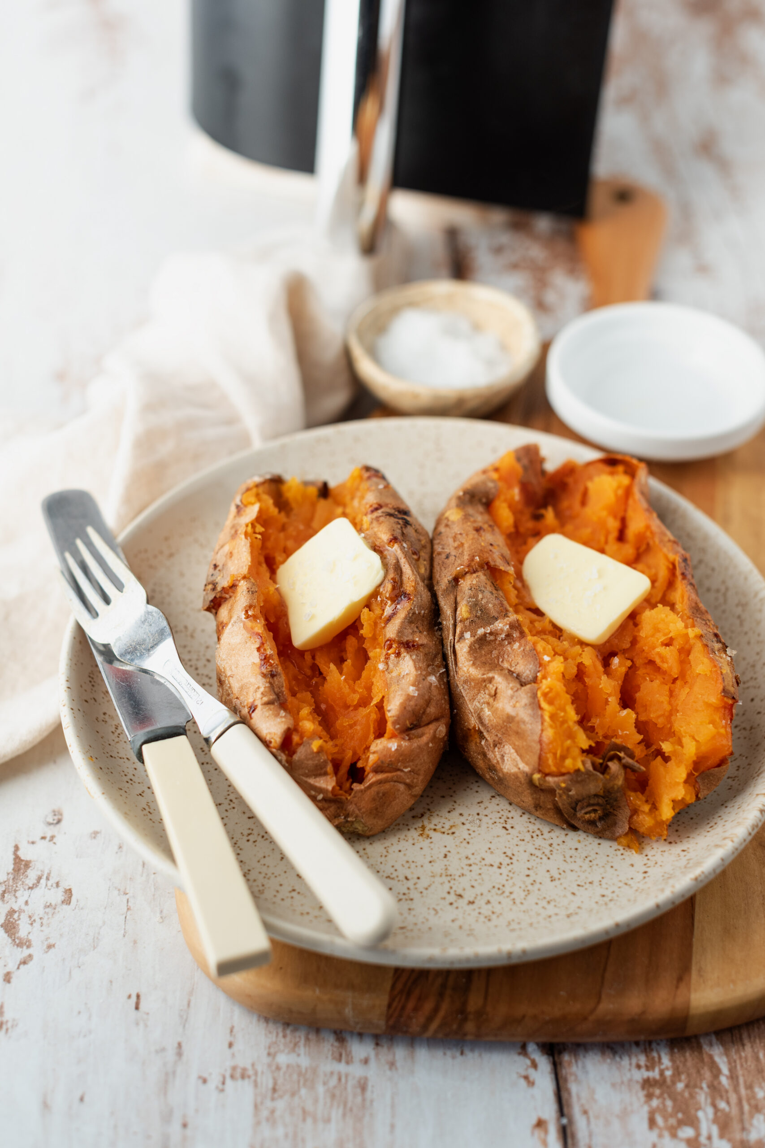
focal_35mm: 50
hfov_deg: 27.0
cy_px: 574
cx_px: 382
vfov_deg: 39.6
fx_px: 1593
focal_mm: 50
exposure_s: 1/400
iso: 200
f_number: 3.5
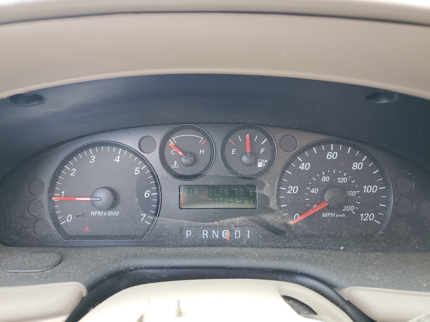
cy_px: 161
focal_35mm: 26
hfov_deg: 67.3
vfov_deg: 53.1
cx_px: 215
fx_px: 323
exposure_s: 1/120
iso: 79
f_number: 1.5
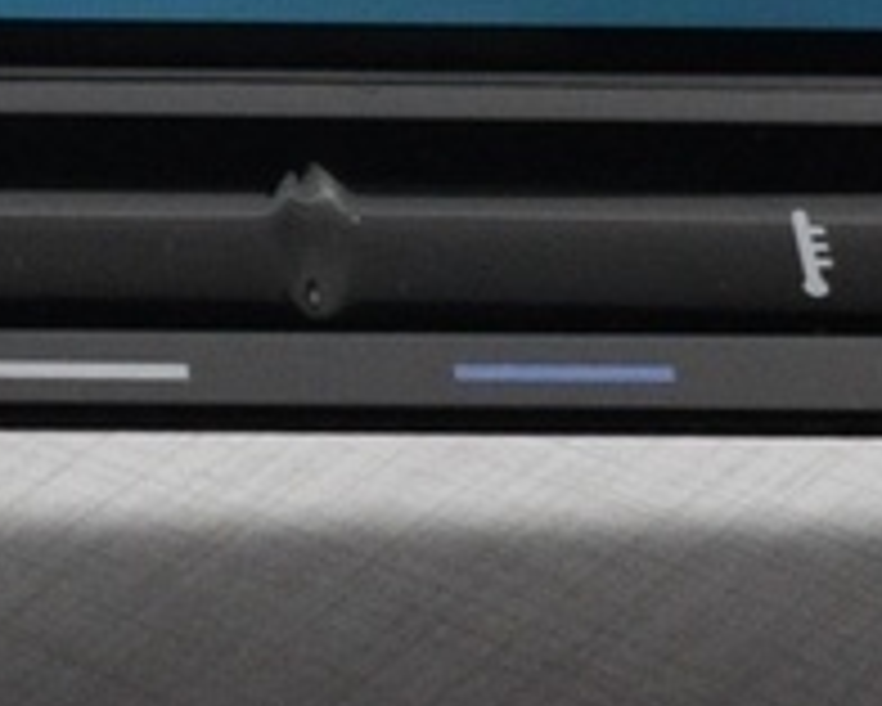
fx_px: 7313
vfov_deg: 5.4
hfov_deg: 6.6
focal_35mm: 280
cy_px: -791
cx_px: -1019
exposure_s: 1/80
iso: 800
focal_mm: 24
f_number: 4.5
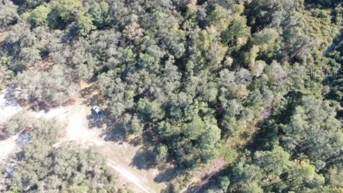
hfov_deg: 67.9
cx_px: 165
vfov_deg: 41.2
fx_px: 255
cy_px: 72
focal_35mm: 28
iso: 110
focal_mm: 4.39
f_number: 2.8
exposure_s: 1/240
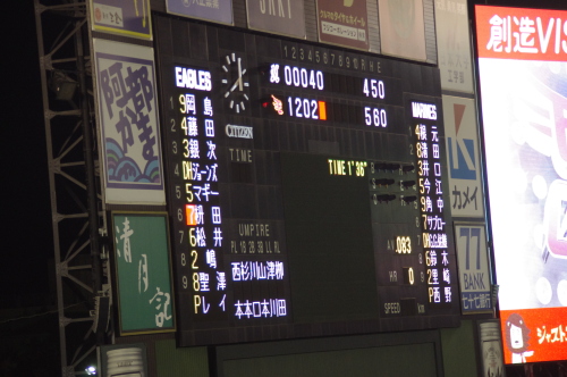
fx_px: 2548
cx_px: 284
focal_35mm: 162
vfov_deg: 8.5
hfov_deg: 12.7
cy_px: 188
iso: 1600
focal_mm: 107.5
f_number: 4.5
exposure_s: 1/200
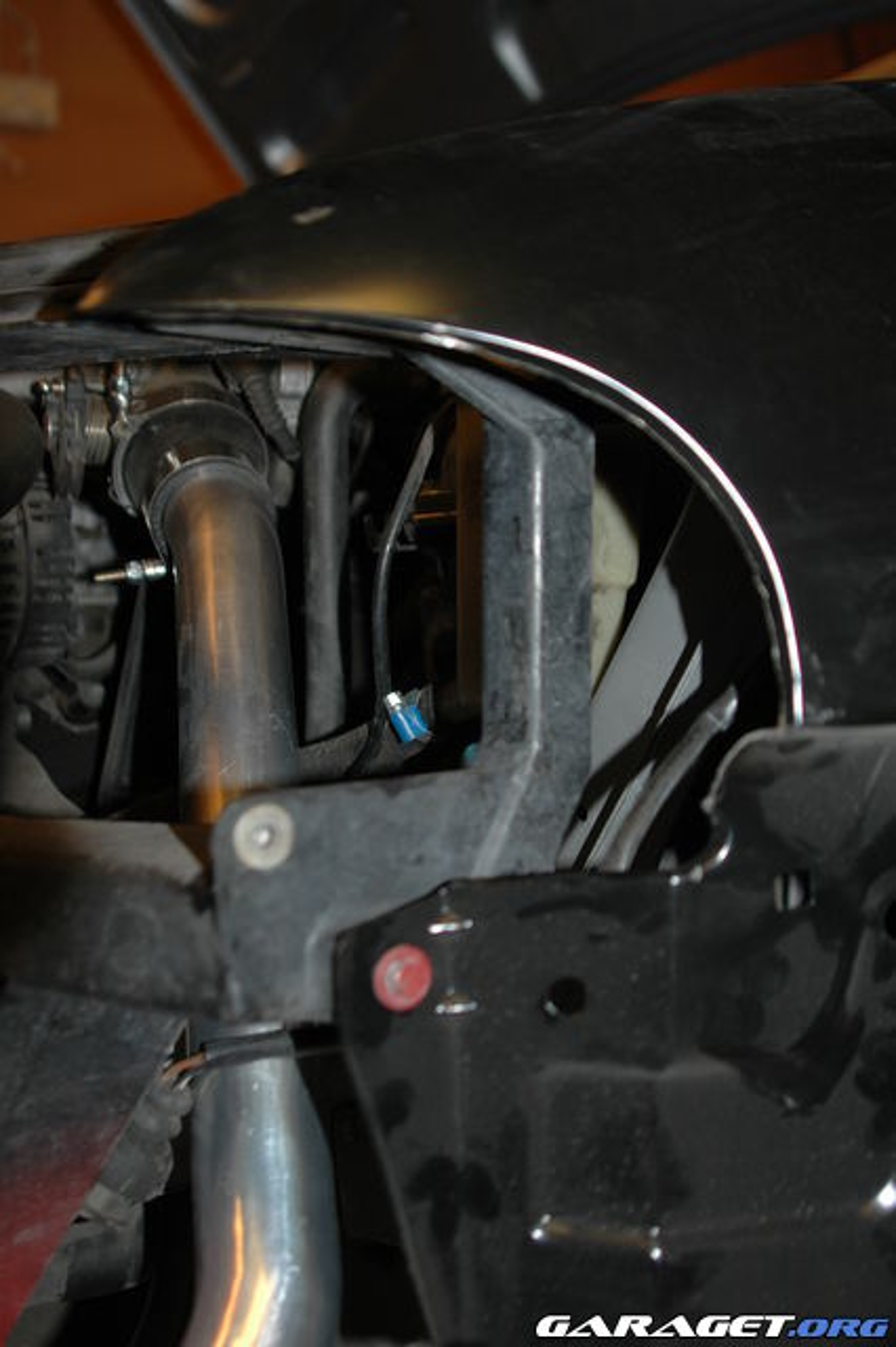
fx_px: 1570
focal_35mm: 42
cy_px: 674
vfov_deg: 46.4
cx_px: 448
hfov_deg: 31.9
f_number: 3.5
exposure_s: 1/60
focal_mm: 28
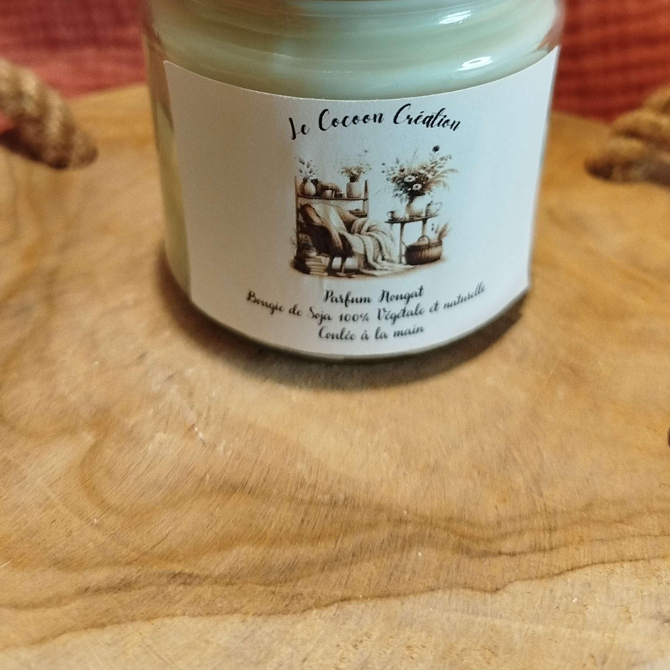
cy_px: 145
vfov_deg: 44.1
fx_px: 788
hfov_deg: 46.0
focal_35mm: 36
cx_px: 337
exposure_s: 1/33
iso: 800
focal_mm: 5.31
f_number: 1.7
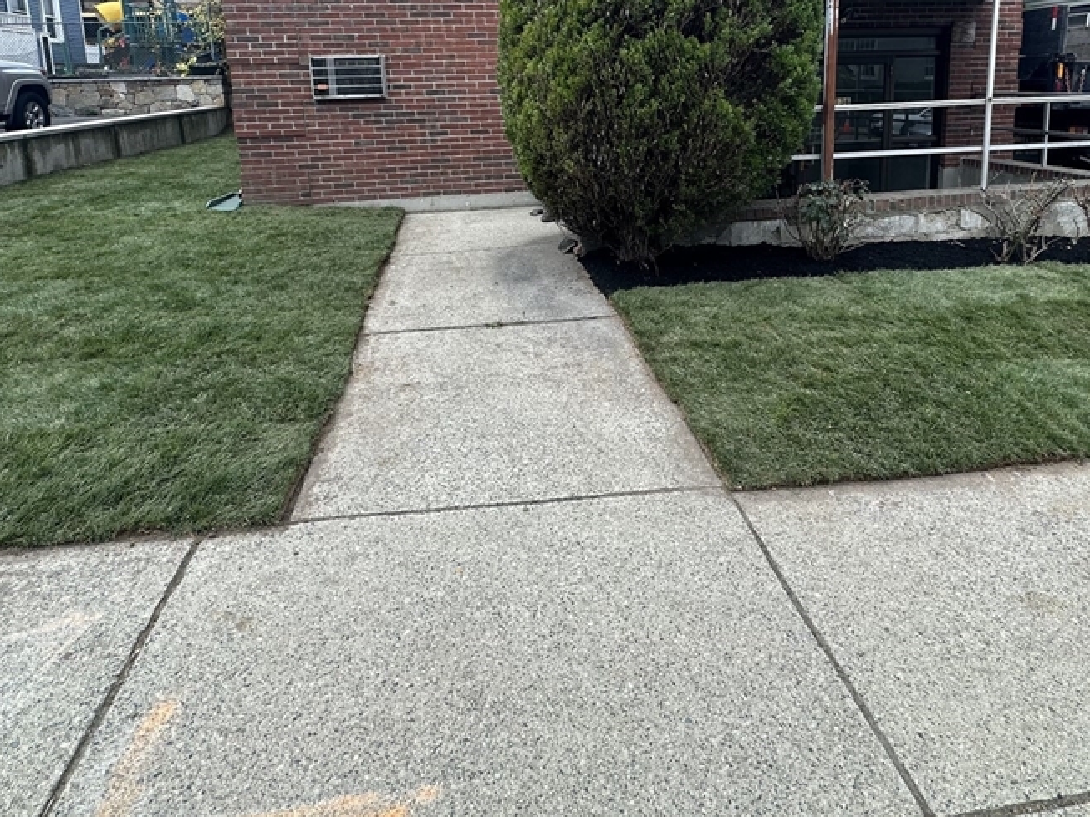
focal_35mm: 22
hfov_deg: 76.2
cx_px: 598
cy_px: 187
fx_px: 693
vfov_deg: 57.4
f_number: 2.2
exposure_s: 1/244
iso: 40
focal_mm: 2.22
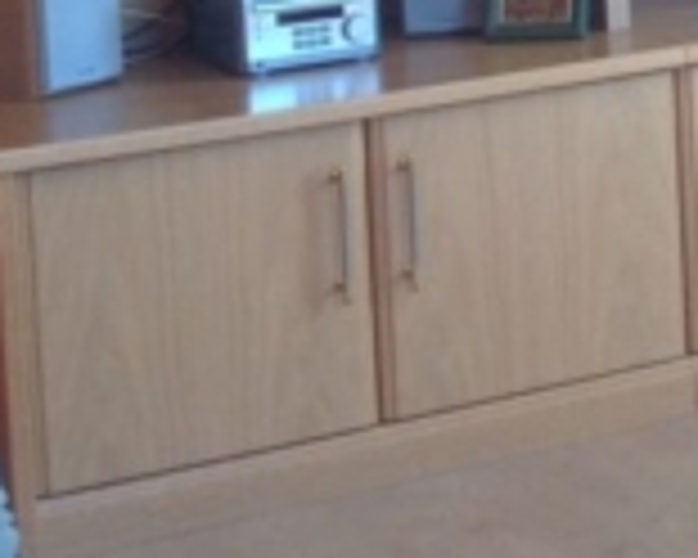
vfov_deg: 10.5
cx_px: 1045
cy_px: -338
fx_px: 2913
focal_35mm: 141
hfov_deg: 12.9
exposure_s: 1/30
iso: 64
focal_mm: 4.28
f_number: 2.4
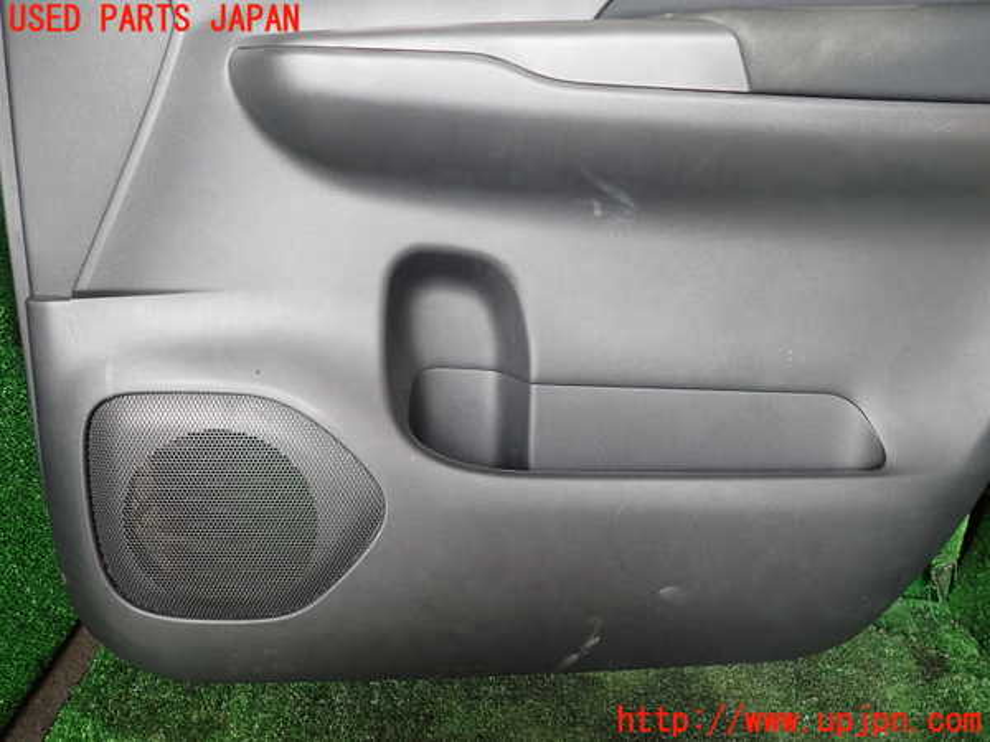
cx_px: 495
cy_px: 371
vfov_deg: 54.9
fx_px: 715
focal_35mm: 25
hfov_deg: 69.4
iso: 200
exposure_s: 1/50
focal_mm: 4.5
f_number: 2
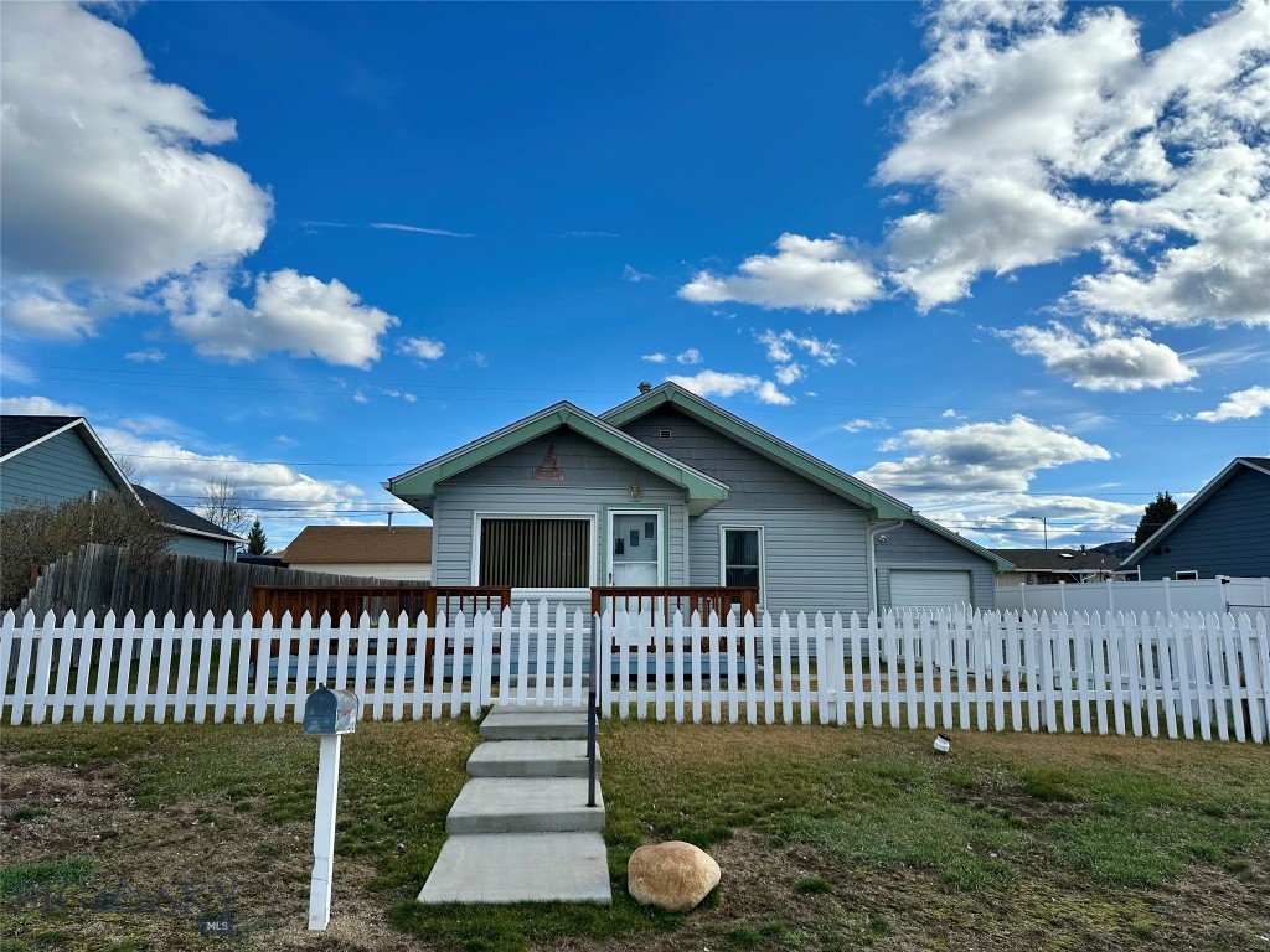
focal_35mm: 24
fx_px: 881
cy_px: 476
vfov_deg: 56.8
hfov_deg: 71.6
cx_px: 635
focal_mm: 6.86
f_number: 1.78
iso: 80
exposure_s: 1/4545
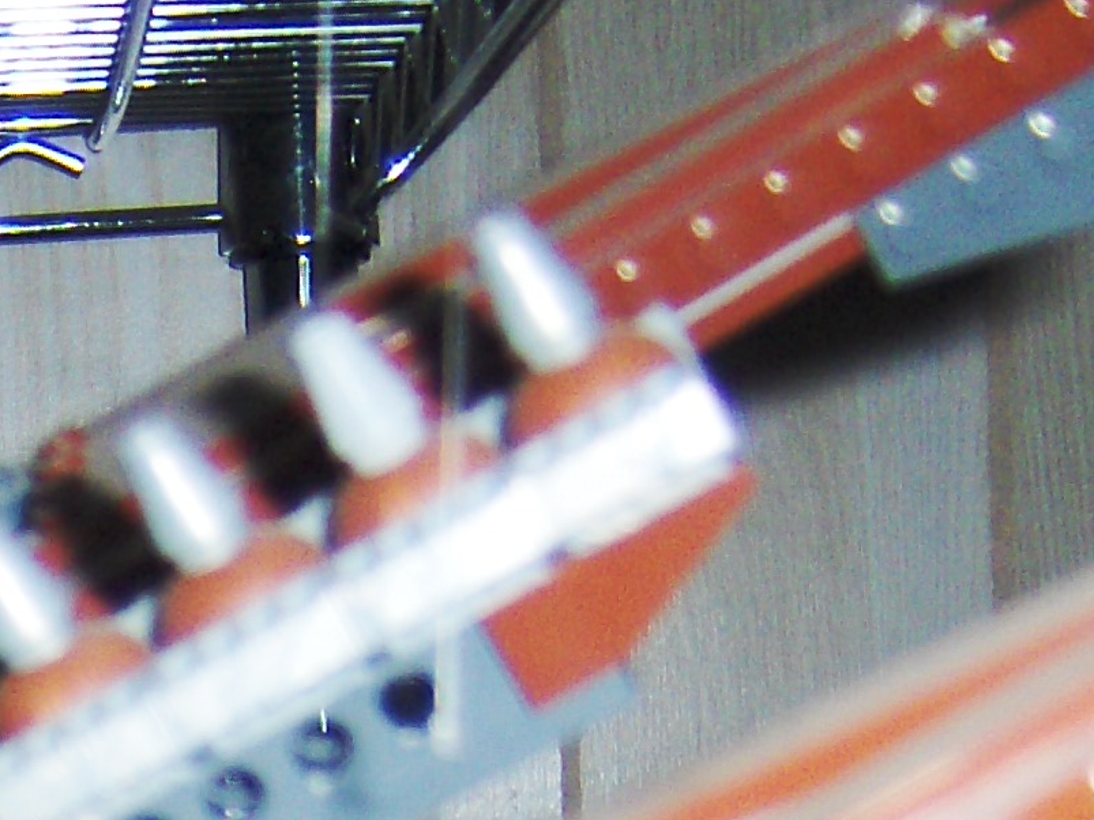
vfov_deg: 8.6
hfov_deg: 12.0
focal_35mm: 159
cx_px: -444
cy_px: 1831
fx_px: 5024
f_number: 2.8
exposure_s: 1/60
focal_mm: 7.5
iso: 100
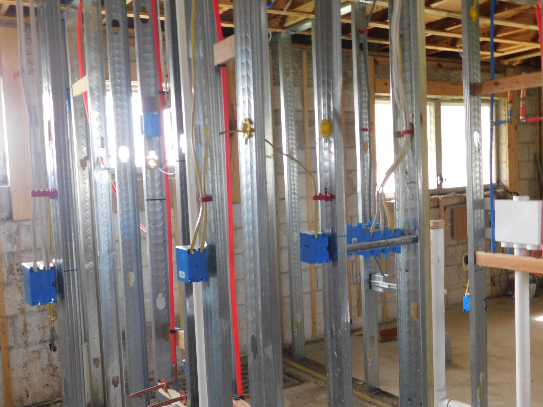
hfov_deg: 51.4
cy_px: 204
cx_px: 272
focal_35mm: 36
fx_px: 565
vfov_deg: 39.7
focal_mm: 6.3
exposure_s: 1/25
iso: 400
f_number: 3.5
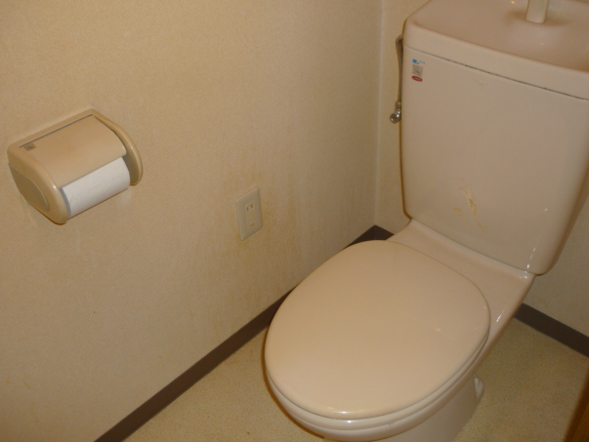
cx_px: 291
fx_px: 596
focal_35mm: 35
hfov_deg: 52.6
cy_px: 222
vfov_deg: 40.7
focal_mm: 5.5
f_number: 2.8
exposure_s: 1/30
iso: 100
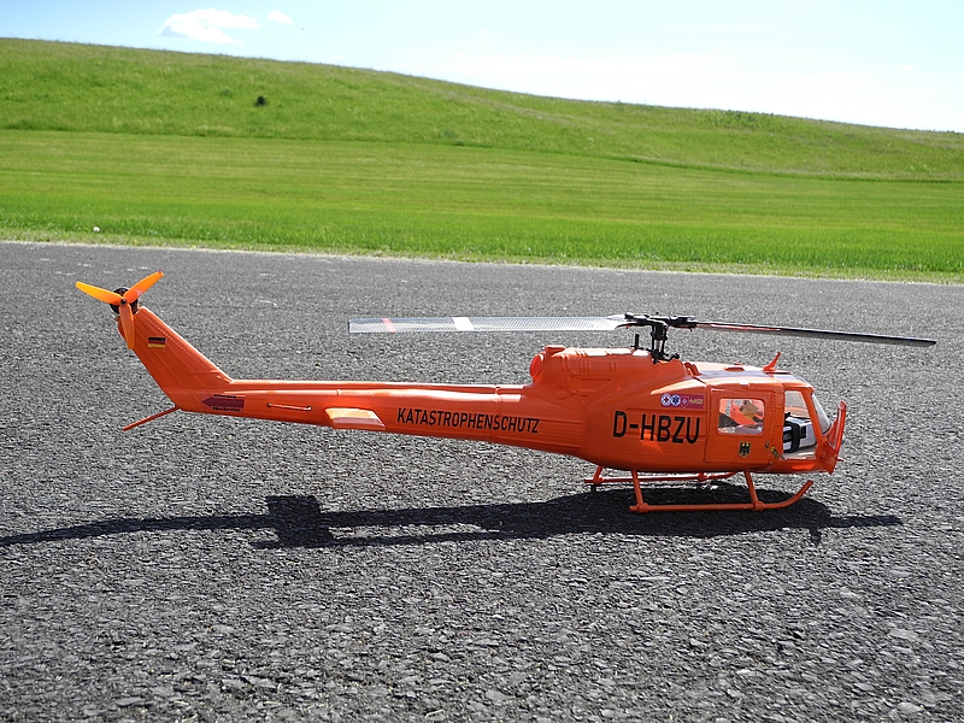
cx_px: 482
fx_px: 1253
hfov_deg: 42.1
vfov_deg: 32.2
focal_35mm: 45
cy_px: 362
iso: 100
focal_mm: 9.7
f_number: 3.5
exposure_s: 1/658
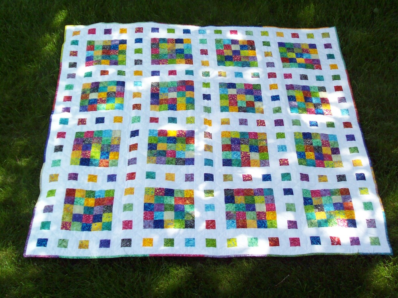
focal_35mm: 56
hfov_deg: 34.3
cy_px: 149
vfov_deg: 26.1
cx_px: 199
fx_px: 644
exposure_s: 1/259
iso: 80
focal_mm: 9.4
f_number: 3.4
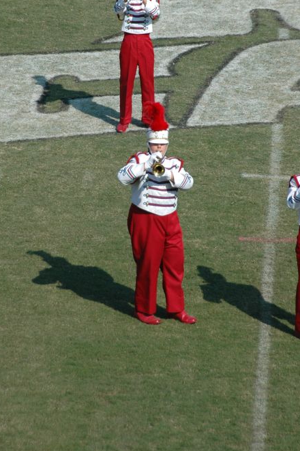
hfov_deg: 3.0
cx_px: 130
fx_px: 5812
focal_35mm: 464
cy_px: 129
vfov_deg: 4.4
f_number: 7.1
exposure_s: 1/800
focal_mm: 200
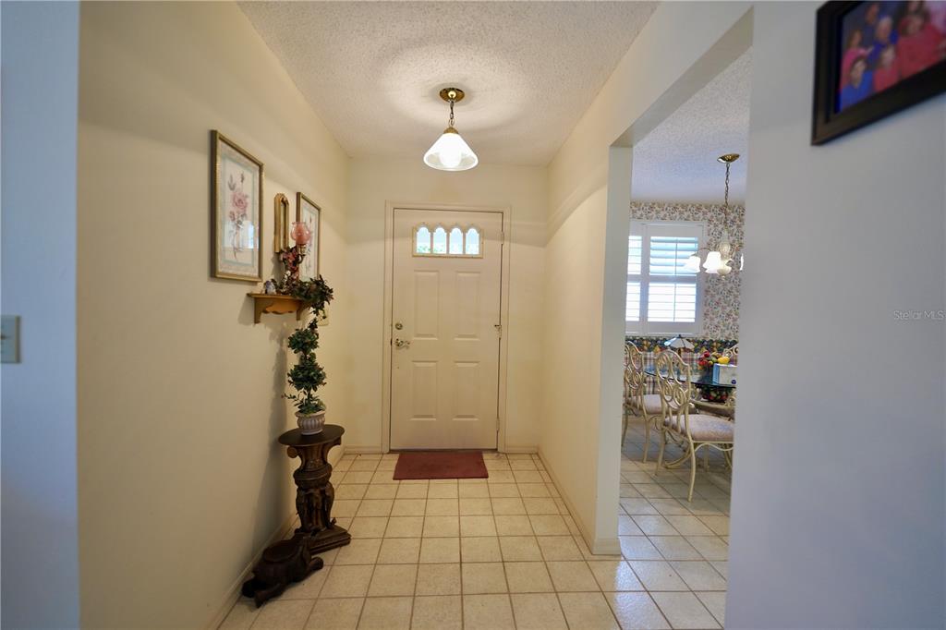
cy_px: 315
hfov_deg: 104.3
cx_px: 473
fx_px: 368
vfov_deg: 81.2
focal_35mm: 14
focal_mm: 14
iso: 640
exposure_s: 1/160
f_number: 2
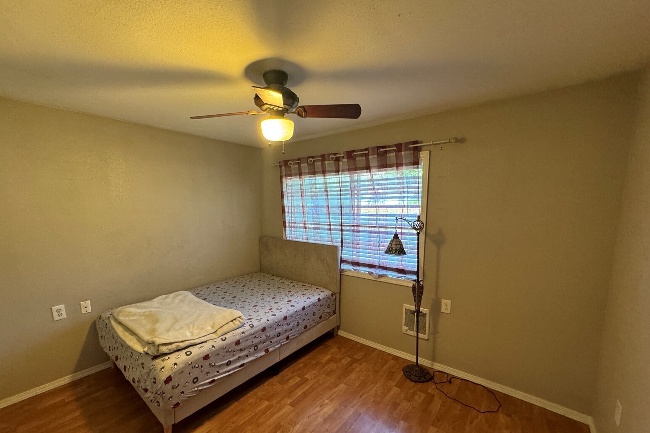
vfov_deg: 77.0
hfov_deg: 100.4
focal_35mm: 15
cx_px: 319
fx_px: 271
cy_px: 241
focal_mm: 2.22
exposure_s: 1/120
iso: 320
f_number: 2.2
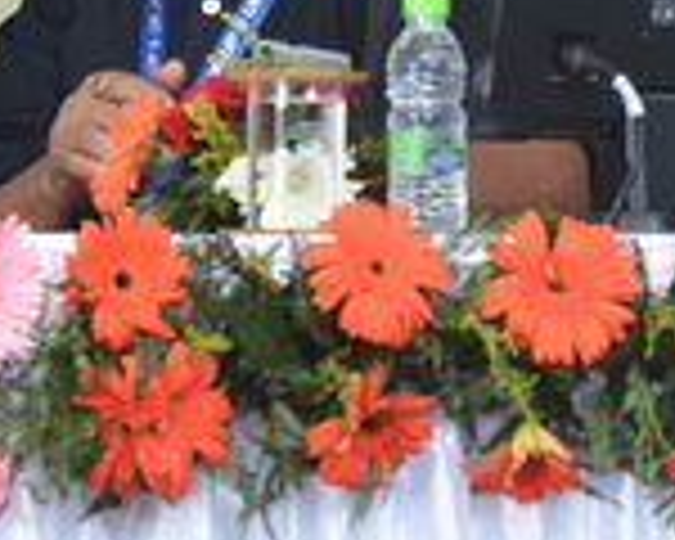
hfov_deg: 3.8
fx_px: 10109
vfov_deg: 3.1
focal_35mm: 506
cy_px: -115
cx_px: -180
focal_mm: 90
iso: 250
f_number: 5.6
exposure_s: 1/125
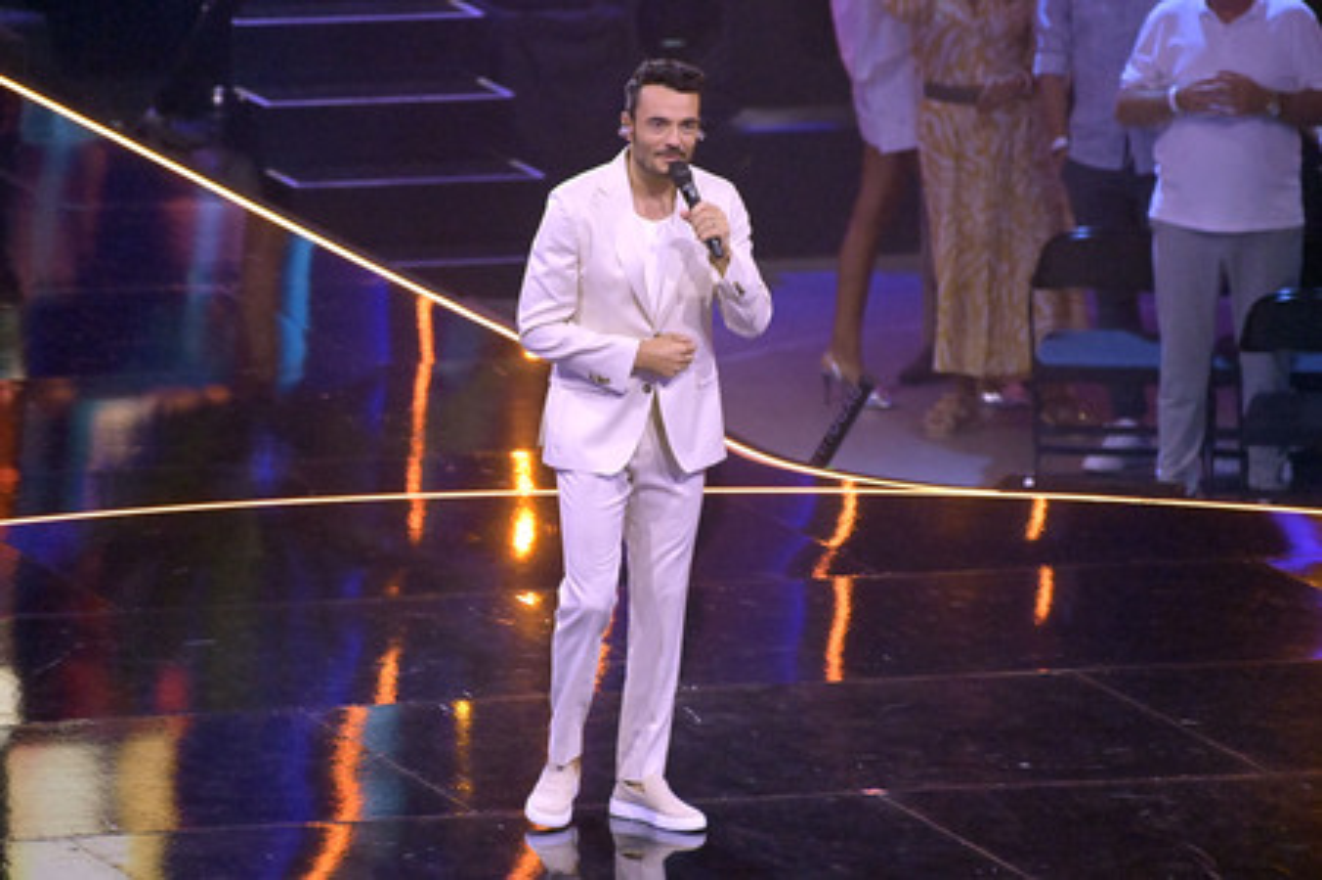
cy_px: 440
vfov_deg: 2.7
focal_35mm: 500
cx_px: 661
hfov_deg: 4.1
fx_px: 18347
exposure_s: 1/400
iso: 16000
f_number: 5.6
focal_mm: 500
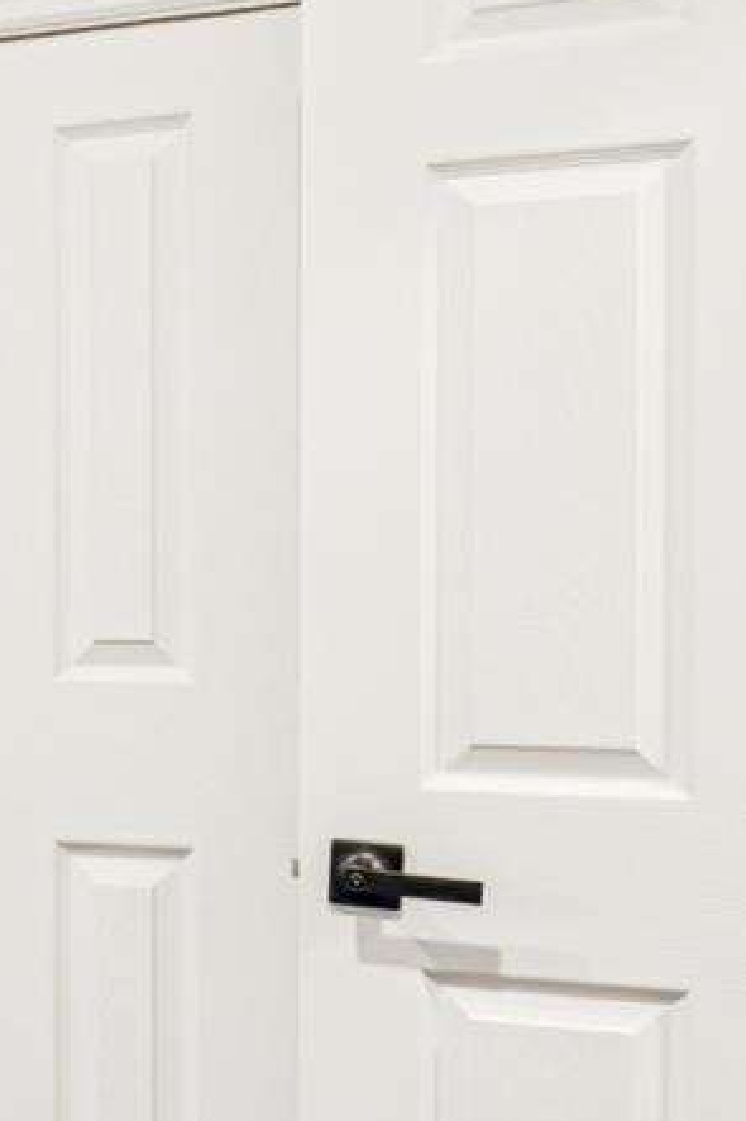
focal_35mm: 74
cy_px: 639
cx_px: -877
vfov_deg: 27.3
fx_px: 2302
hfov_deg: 14.3
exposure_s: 1/6
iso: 250
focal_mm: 16
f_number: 8
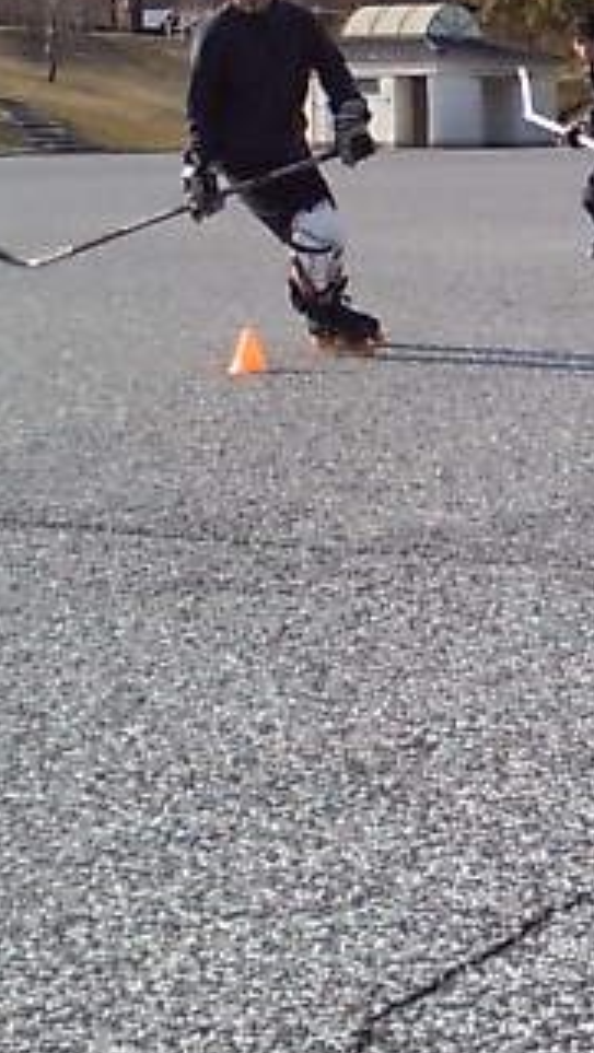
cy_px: 318
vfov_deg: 32.9
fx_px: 1761
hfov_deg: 17.1
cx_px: 916
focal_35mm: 63
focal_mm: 3.73
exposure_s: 1/500
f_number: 3.5
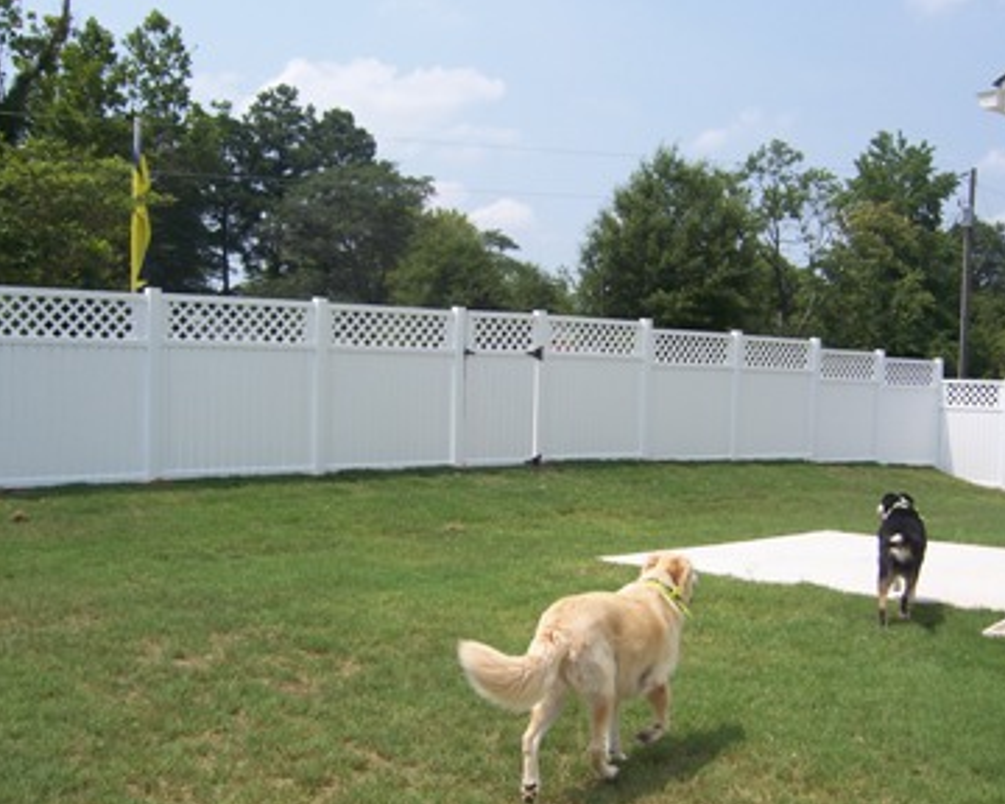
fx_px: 1160
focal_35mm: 39
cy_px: 413
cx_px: 508
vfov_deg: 38.2
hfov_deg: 46.8
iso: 80
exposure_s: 1/640
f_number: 4.5
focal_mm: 6.2
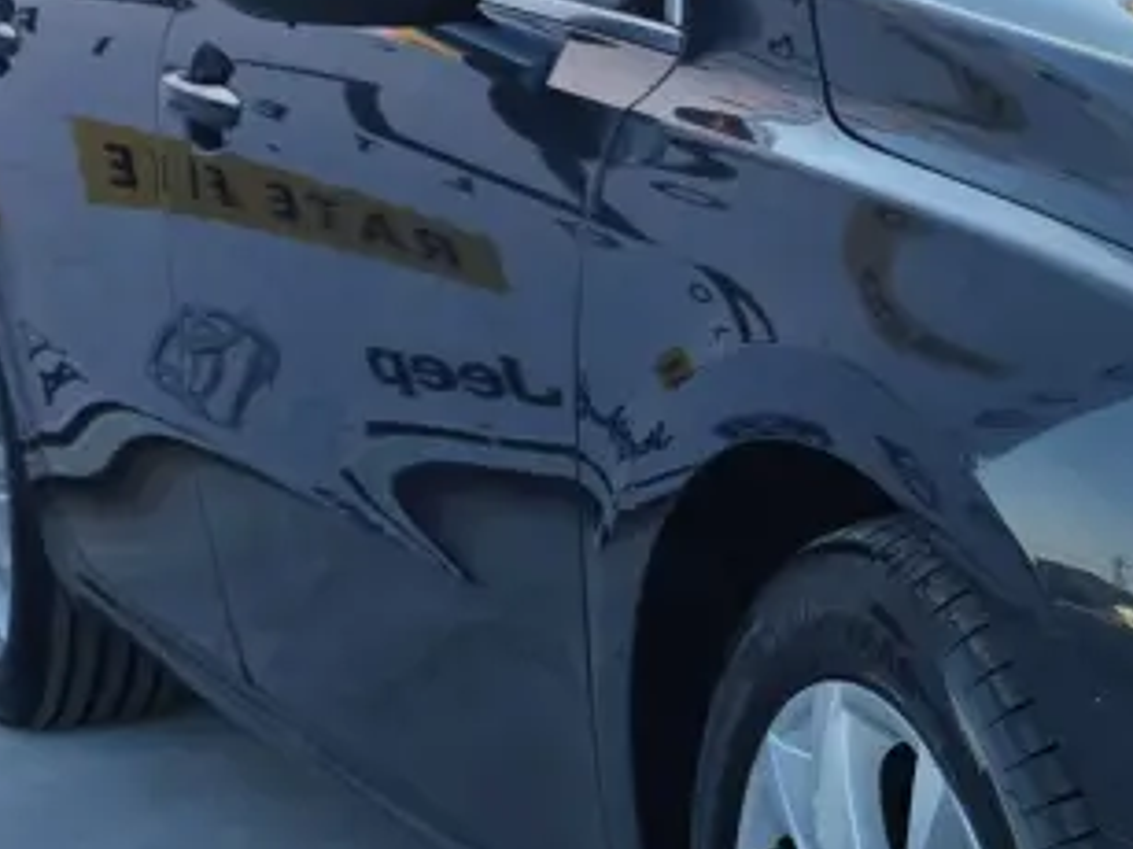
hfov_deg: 17.0
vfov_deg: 13.7
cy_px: 524
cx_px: 1535
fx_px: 3534
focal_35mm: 108
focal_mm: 6.3
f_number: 1.7
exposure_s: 1/1628
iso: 80
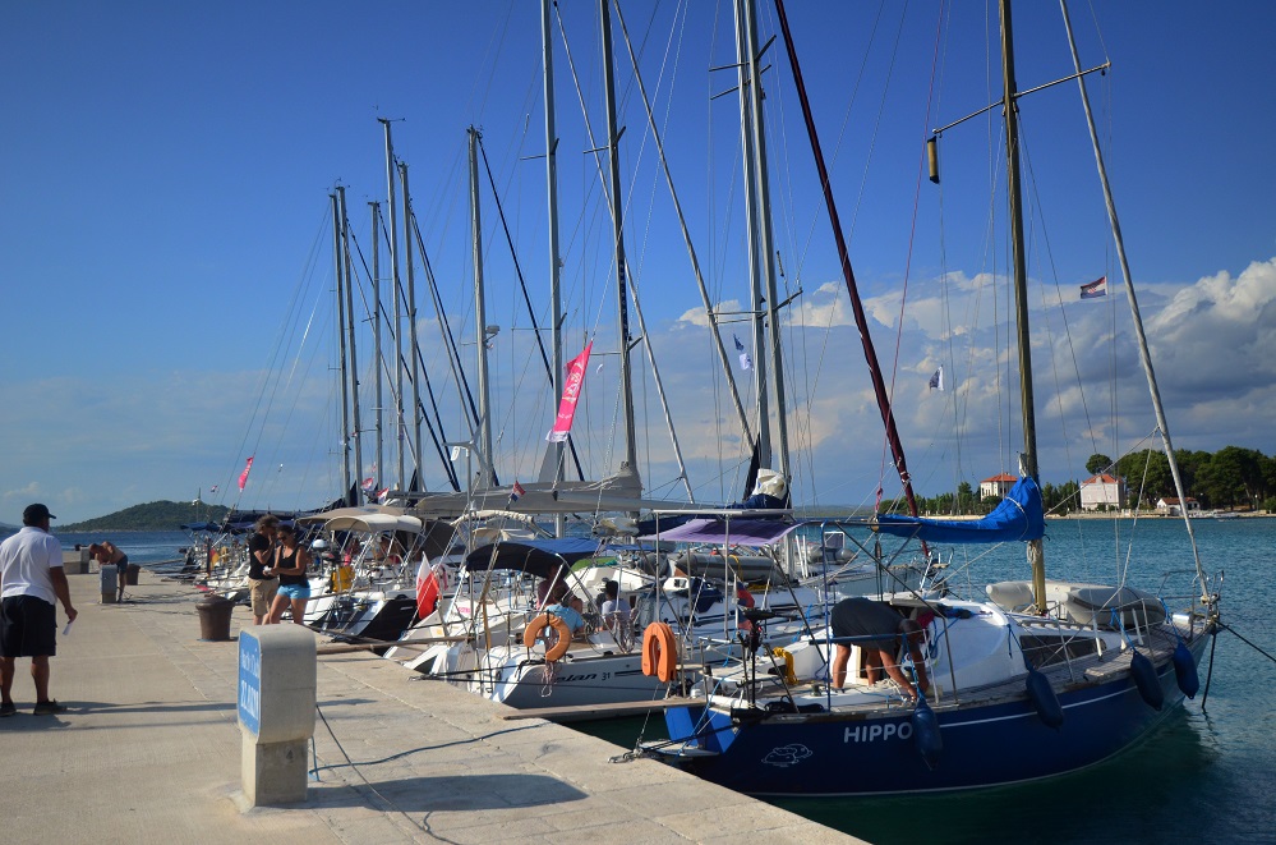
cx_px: 638
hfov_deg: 62.0
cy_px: 422
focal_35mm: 30
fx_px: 1061
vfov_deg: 43.4
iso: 560
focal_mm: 20
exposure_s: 1/8000
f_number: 4
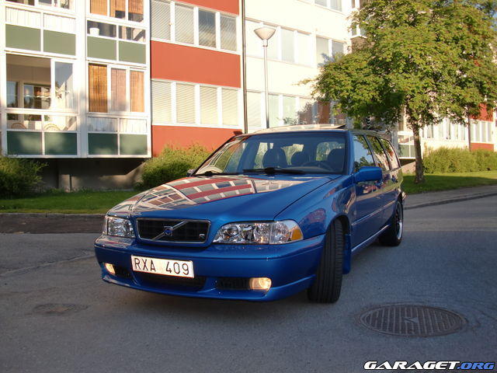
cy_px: 186
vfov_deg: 39.7
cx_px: 248
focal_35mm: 36
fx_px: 517
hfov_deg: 51.4
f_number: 2.8
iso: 64
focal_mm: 6.3
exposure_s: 1/640
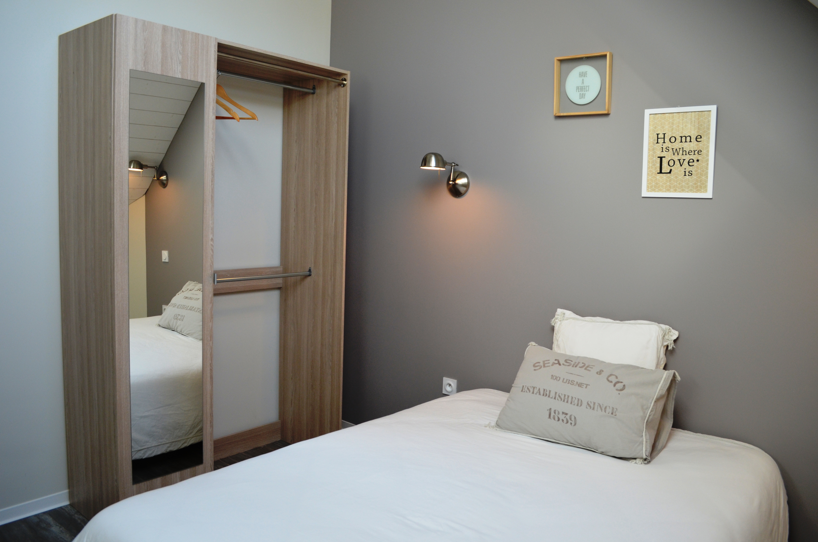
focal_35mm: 27
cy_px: 271
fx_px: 612
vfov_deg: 47.7
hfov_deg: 67.5
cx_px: 409
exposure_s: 1/100
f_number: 5
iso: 400
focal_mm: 18
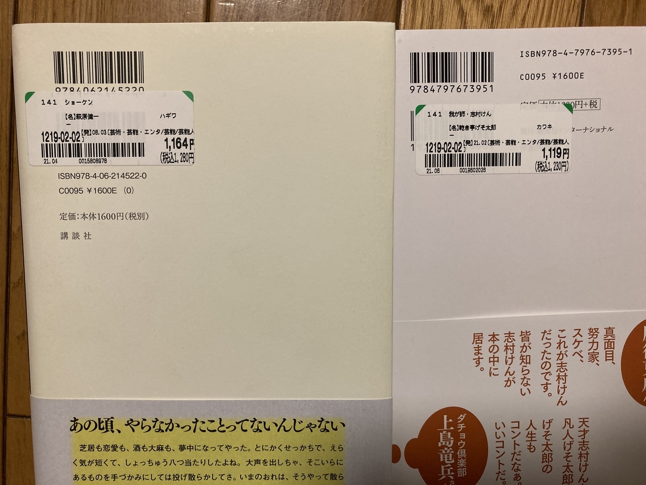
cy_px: 242
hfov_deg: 63.4
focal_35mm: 28
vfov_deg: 49.7
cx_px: 323
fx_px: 523
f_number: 1.8
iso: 125
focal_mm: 3.99
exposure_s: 1/50
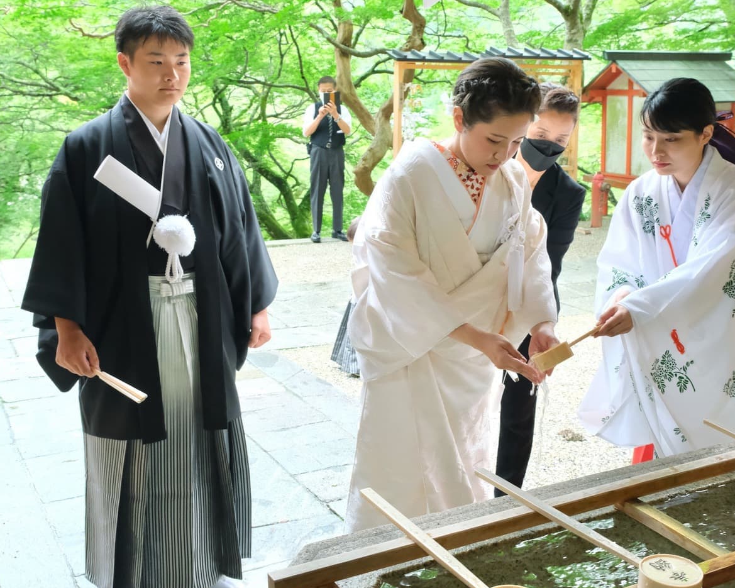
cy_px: 292
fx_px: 805
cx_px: 387
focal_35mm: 37
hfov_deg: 49.1
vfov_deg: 40.1
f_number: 6.4
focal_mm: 21.2
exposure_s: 1/100
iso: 3200
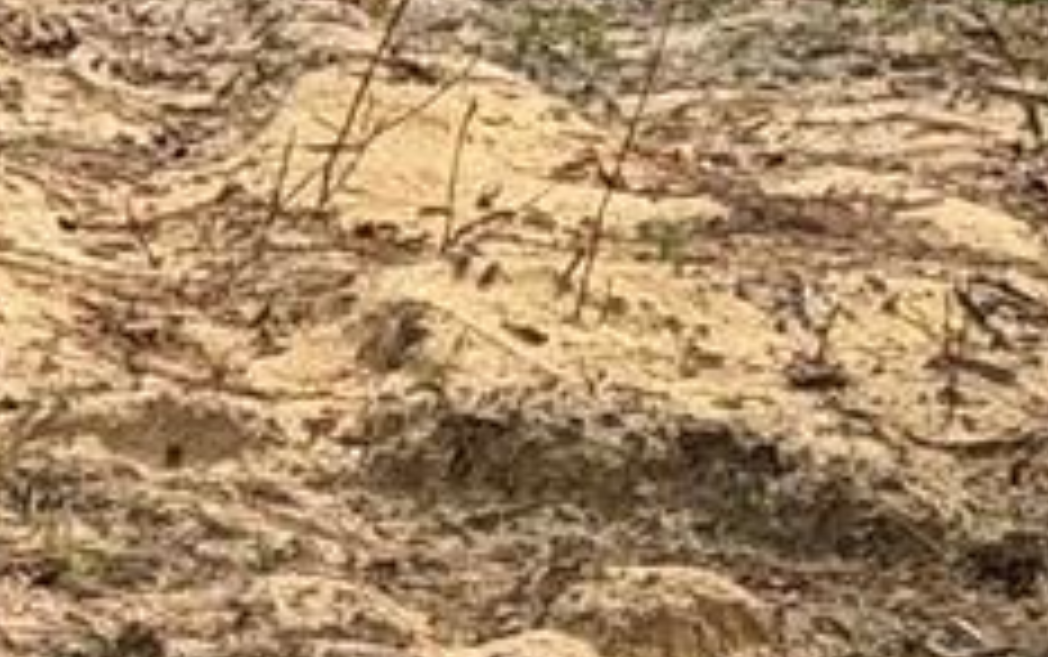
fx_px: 9975
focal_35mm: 349
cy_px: -608
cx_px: -1502
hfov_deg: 5.8
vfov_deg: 3.7
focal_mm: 6.76
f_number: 1.78
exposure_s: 1/4329
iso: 64
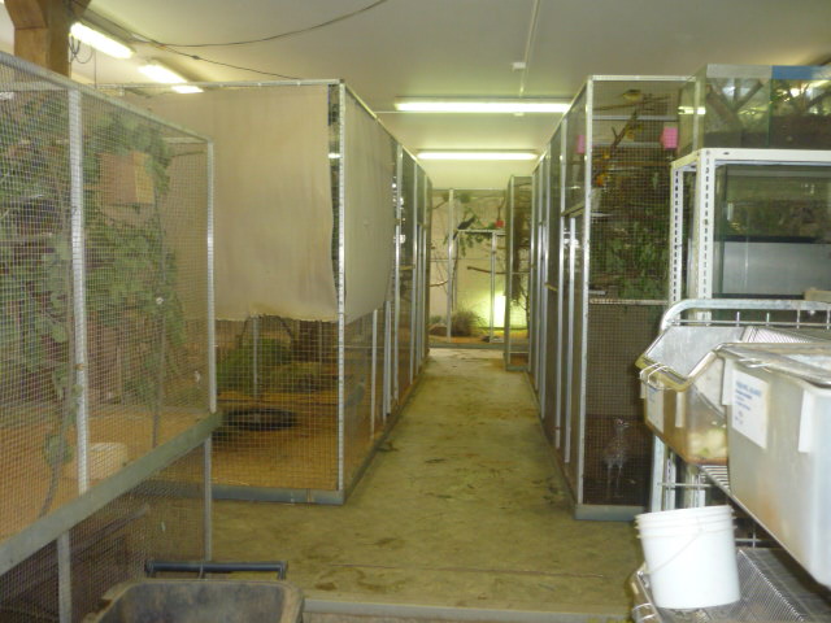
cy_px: 312
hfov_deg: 55.4
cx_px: 416
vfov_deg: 42.9
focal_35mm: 33
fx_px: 792
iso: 200
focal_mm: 5.5
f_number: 2.8
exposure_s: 1/30
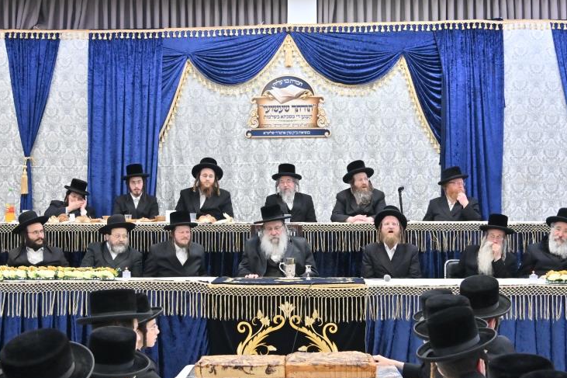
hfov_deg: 35.6
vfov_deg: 24.2
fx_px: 882
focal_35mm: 56
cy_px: 182
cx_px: 282
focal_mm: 27
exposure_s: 1/200
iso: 1000
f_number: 4
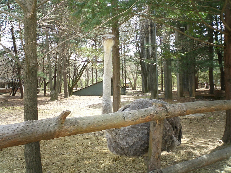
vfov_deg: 38.7
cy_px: 86
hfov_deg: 50.1
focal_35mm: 37
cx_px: 116
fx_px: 247
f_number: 3.5
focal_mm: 5.6
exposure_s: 1/125
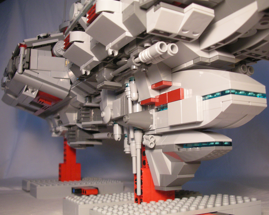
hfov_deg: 49.1
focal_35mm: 37
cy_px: 106
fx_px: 295
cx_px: 133
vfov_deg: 40.1
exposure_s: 1/30
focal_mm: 5.8
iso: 167
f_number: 2.8
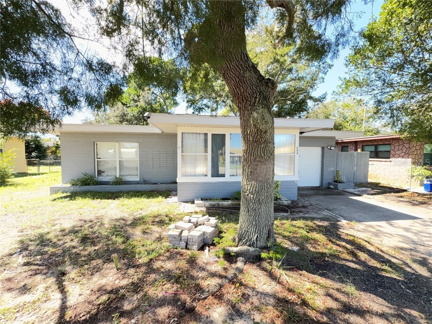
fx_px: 175
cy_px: 162
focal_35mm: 14
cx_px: 216
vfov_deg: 85.7
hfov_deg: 102.1
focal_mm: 2.22
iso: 64
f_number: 2.2
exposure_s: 1/157
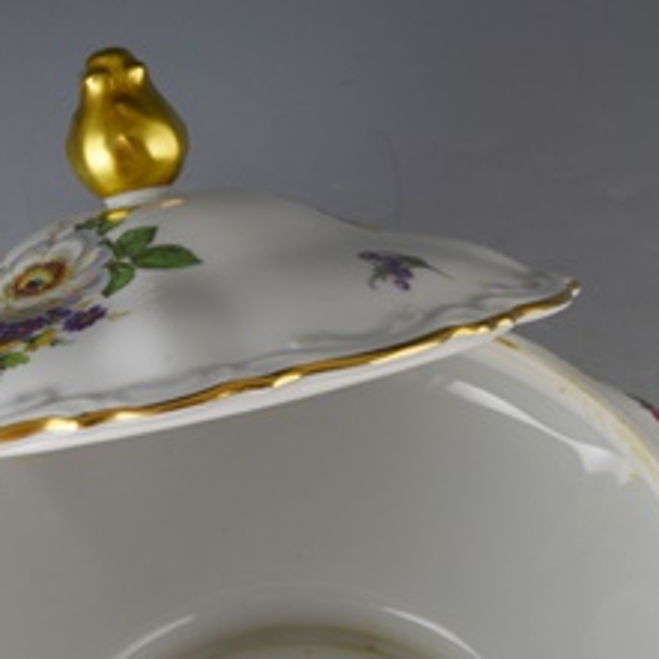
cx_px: 376
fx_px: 2089
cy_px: 543
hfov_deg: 17.9
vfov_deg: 17.7
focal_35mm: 97
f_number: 5.6
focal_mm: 28
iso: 200
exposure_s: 1/125
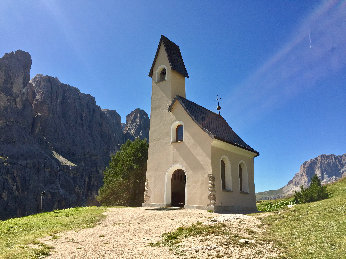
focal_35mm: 29
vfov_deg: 48.2
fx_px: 290
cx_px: 173
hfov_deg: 61.7
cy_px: 130
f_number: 2.2
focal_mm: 4.15
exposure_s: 1/1799
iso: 32
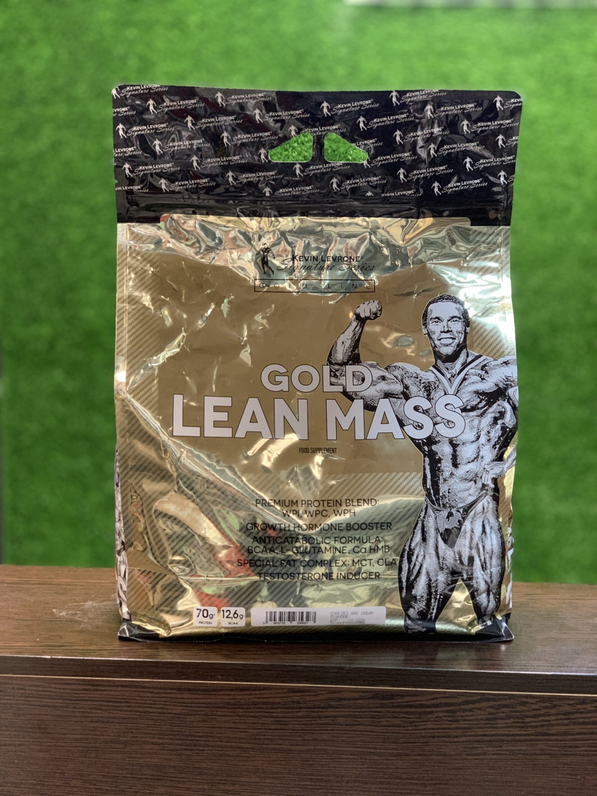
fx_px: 1196
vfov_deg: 36.8
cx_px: 298
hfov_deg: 28.0
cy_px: 398
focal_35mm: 52
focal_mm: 6
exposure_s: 1/50
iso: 160
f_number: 2.4
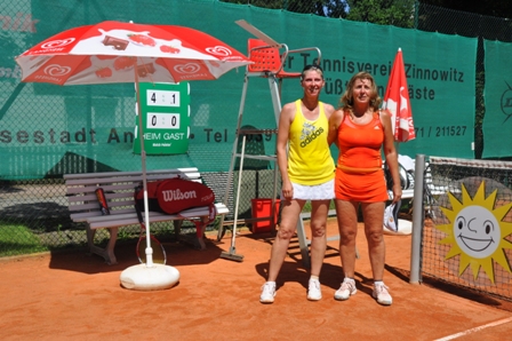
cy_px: 170
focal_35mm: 42
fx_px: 597
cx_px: 256
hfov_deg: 46.4
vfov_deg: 31.8
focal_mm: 28
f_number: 11
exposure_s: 1/500
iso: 200
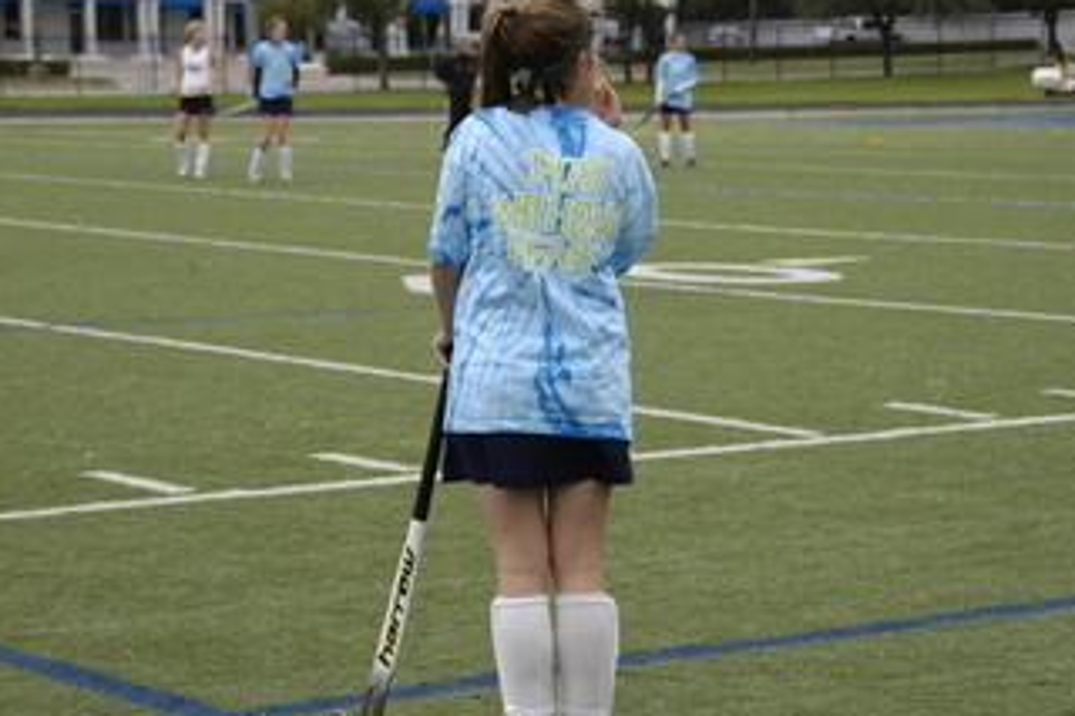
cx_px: 534
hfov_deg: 19.5
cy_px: 380
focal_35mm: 105
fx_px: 3134
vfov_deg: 13.0
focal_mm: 56
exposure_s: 1/180
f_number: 5
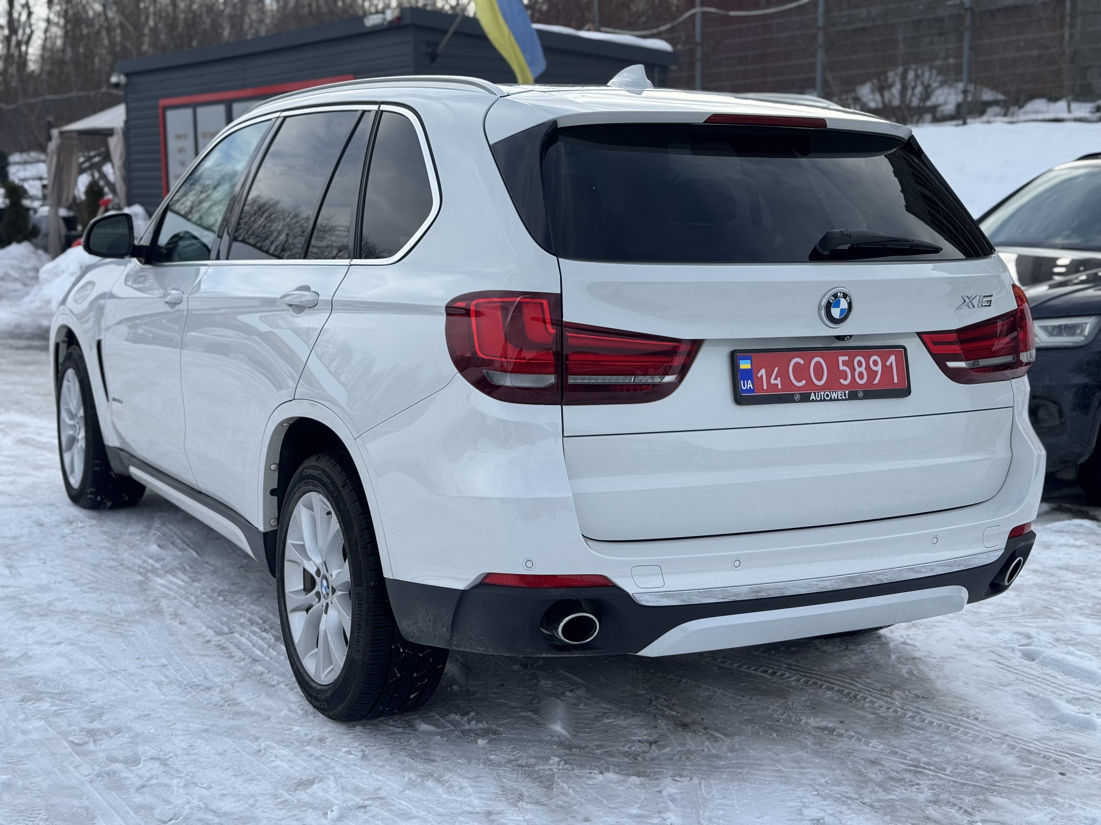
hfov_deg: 39.7
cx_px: 550
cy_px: 412
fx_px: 1527
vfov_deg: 30.3
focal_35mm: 48
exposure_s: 1/2611
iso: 64
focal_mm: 6.76
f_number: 1.78
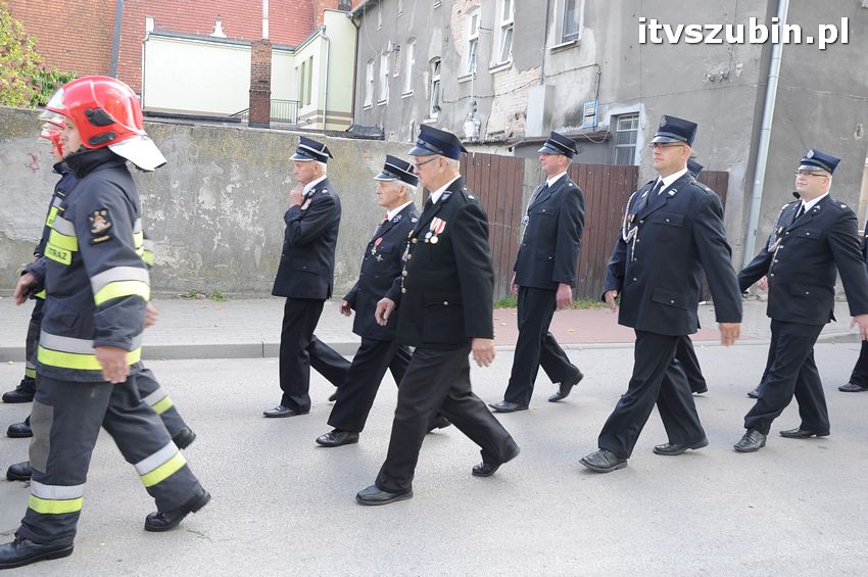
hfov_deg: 59.5
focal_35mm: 32
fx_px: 759
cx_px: 434
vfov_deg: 41.6
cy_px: 288
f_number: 6.3
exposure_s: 1/160
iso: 400
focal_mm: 21
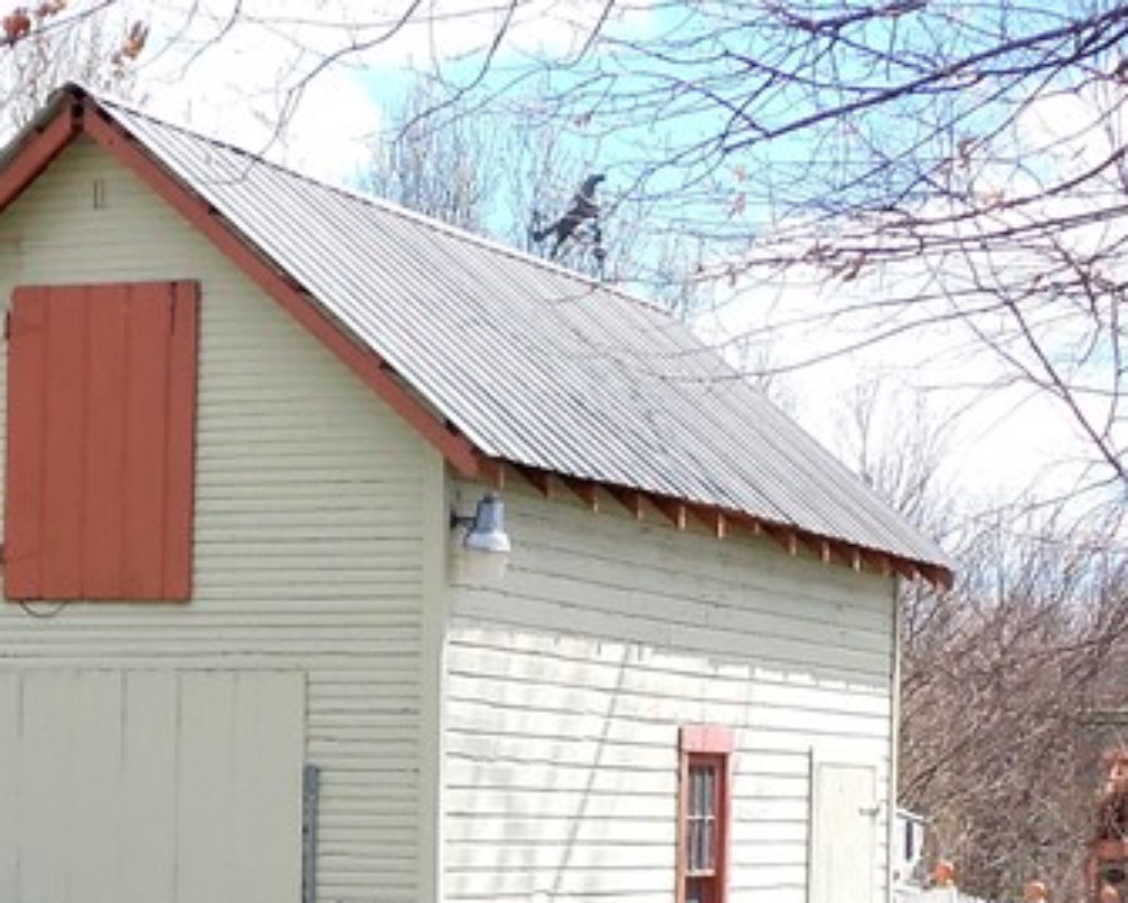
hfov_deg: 17.4
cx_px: 316
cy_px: 1061
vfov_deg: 13.6
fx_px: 3673
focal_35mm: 110
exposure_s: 1/640
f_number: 3.6
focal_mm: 6.7
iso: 64
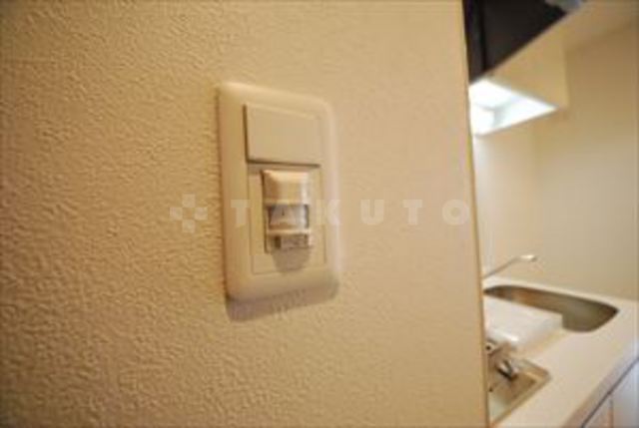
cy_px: 214
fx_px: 213
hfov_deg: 112.5
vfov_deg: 90.2
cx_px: 320
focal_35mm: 12
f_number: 4.5
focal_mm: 8
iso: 1600
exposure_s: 1/80
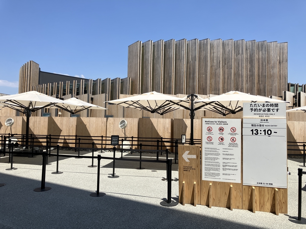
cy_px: 114
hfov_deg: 63.4
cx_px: 153
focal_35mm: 28
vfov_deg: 49.7
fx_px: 248
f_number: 1.8
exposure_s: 1/2433
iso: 32
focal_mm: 3.99
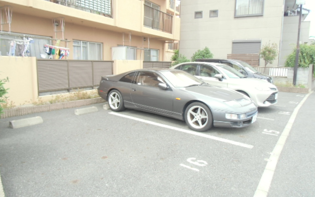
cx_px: 156
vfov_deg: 47.6
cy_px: 98
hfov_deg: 70.4
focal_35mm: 26
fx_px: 223
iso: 64
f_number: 3
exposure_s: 1/125
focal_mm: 4.24
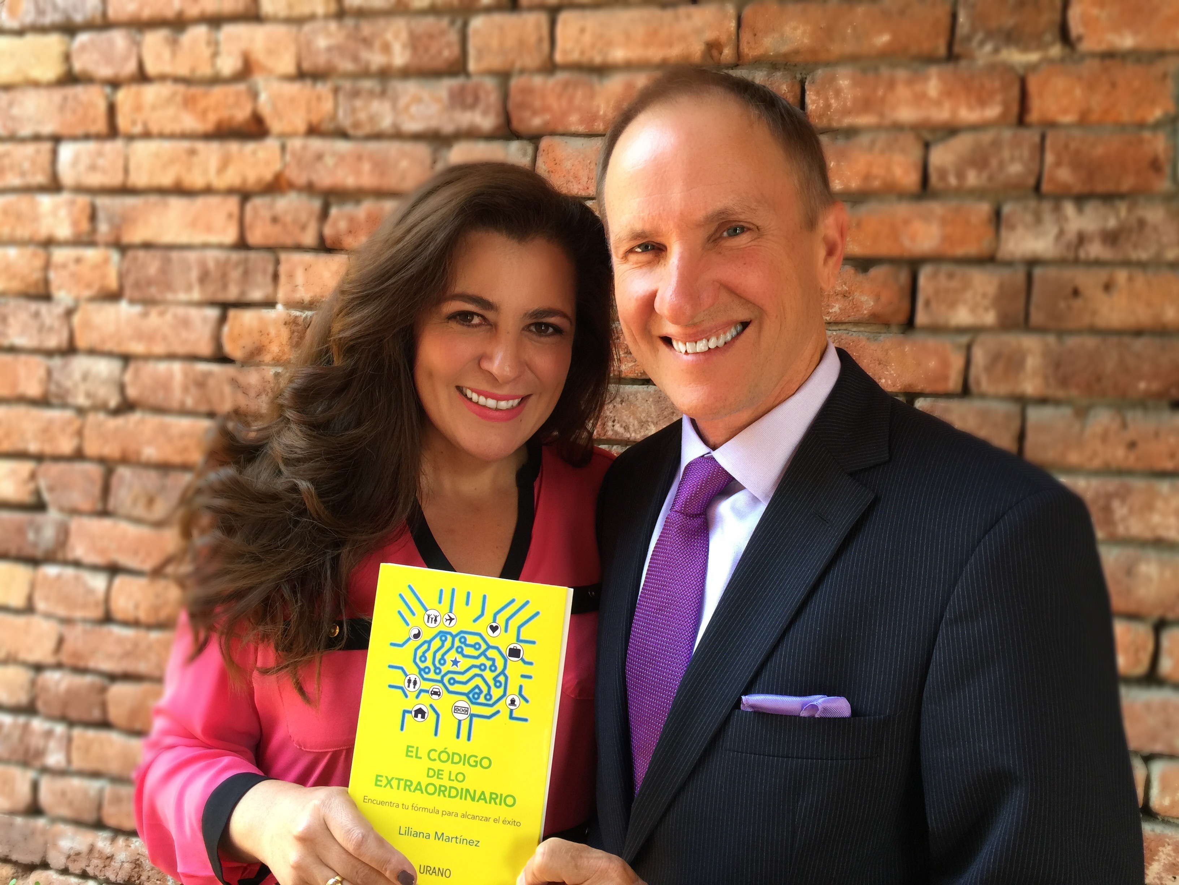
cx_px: 590
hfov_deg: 61.7
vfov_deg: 48.2
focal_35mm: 29
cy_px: 442
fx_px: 988
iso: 32
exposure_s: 1/30
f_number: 2.2
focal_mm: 4.15
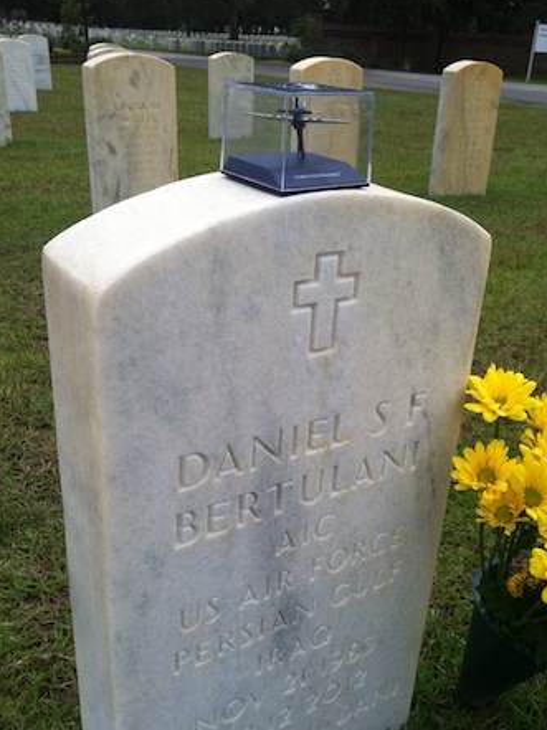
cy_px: 386
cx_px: 293
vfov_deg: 49.0
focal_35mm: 38
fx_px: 801
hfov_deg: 37.7
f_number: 2.8
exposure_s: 1/934
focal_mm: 3.85
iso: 80
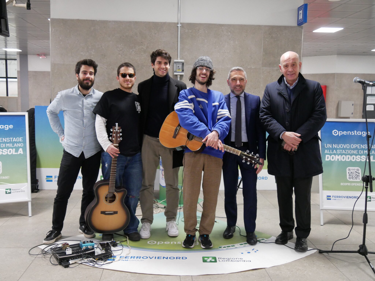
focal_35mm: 38
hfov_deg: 49.0
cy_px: 140
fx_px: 412
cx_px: 188
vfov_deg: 37.8
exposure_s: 1/60
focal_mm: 19
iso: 2000
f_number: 3.8
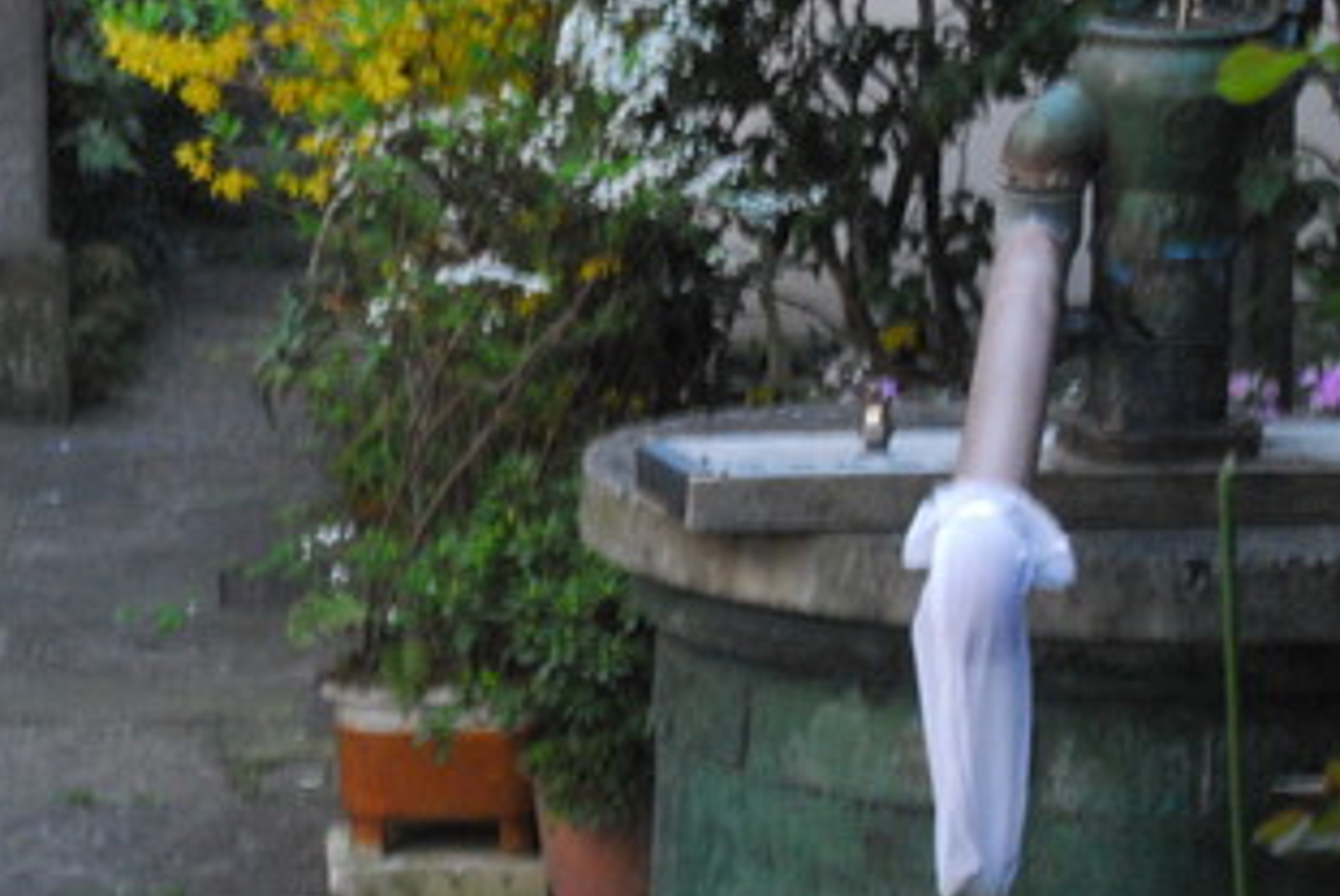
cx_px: 47
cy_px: 284
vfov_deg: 10.1
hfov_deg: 14.8
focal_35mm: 136
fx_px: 5067
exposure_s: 1/15
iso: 1600
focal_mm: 44
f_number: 22
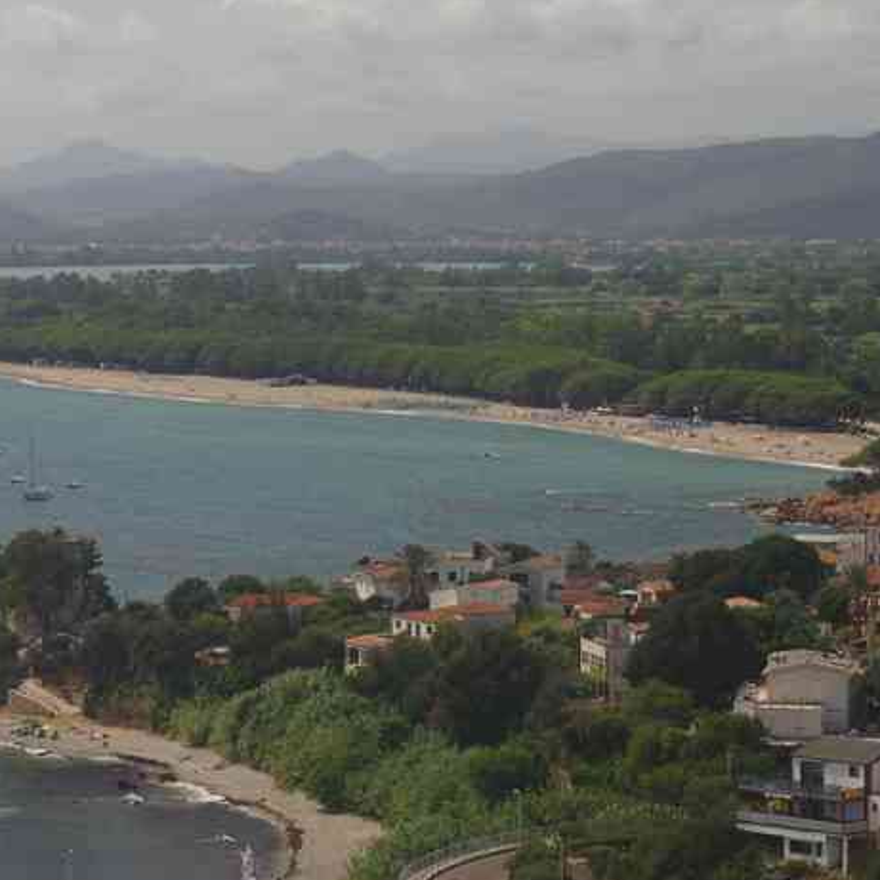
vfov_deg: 11.5
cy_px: 355
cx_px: 293
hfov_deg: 11.5
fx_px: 4369
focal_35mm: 152
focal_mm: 55
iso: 200
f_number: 11
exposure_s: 1/160
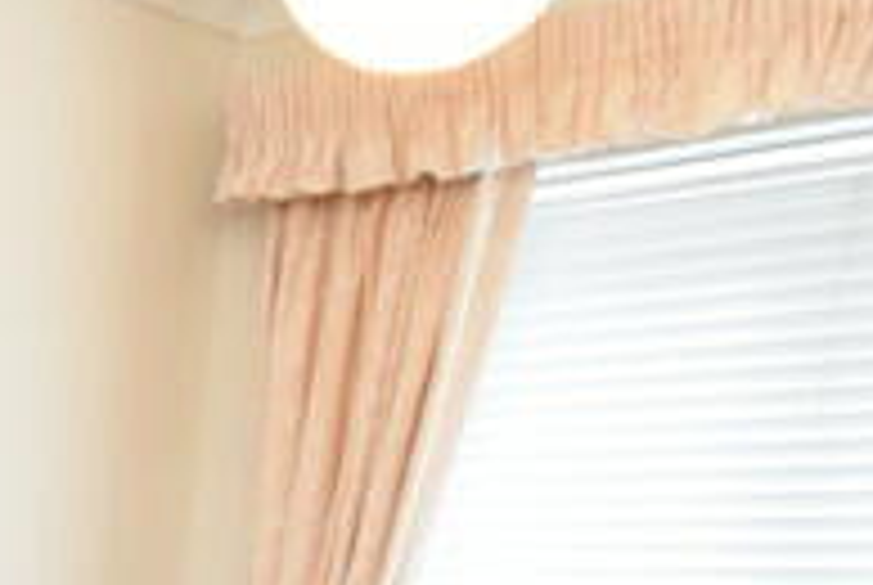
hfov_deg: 22.3
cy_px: 1091
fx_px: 1919
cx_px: -328
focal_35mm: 79
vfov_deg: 14.8
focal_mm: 10
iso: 2500
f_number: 4
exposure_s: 1/60
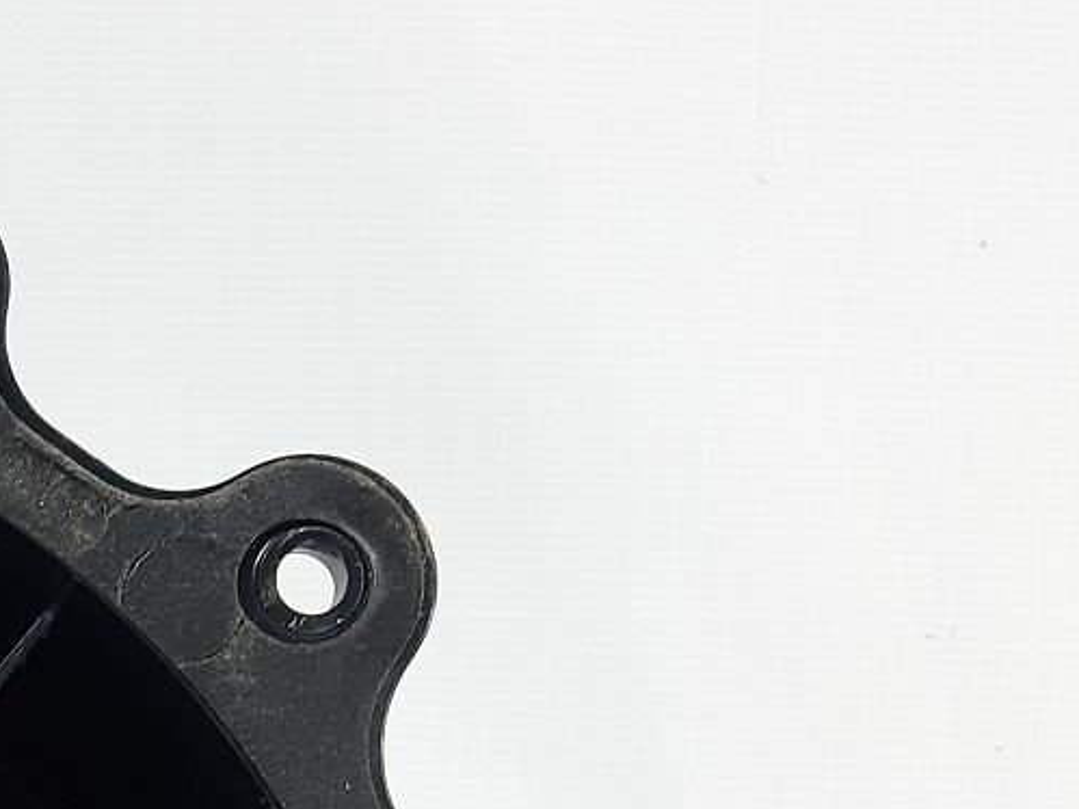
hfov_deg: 18.3
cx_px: -663
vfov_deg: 14.7
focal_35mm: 92
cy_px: 1289
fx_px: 2867
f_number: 1.7
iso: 100
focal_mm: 3.93
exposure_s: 1/50
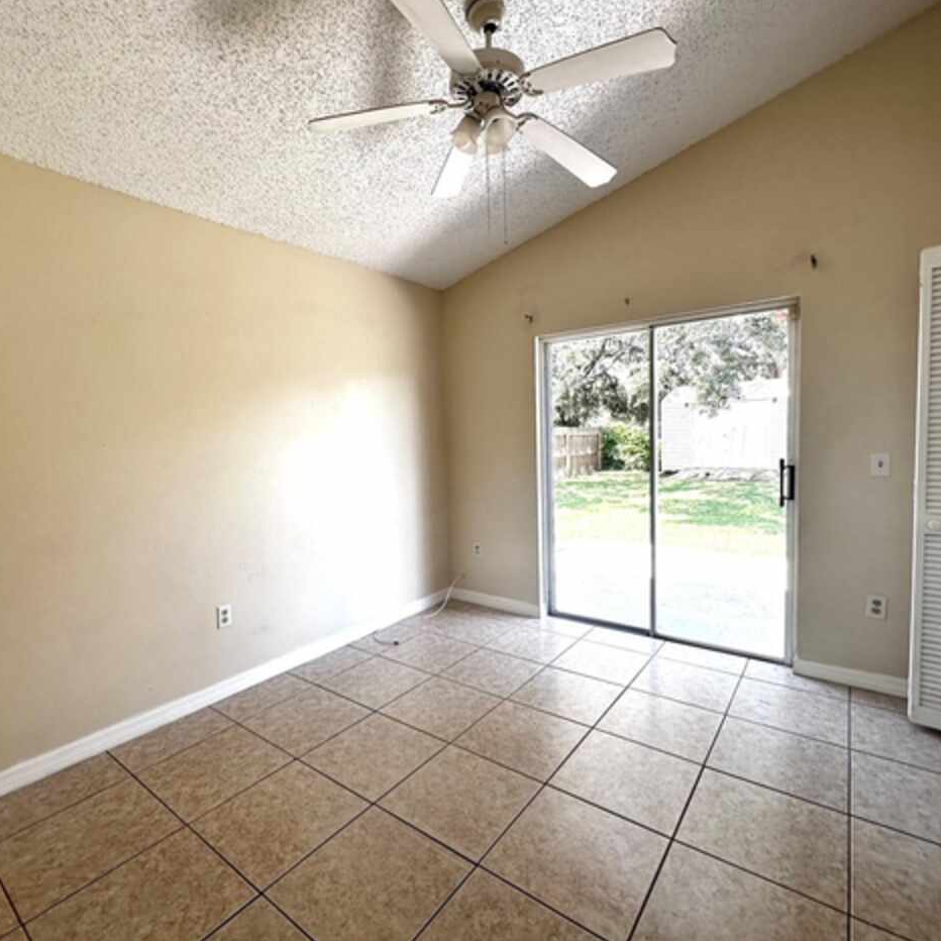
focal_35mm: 17
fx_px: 523
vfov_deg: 84.0
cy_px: 465
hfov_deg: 83.9
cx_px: 447
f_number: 2.2
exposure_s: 1/181
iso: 40
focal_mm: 2.22
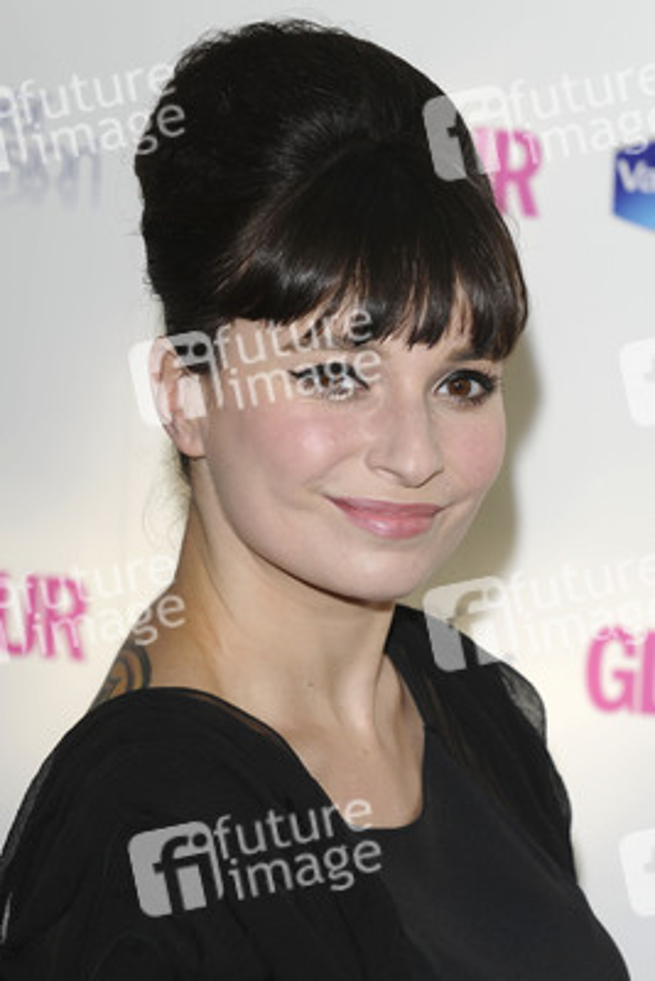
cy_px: 490
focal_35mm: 129
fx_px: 3517
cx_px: 328
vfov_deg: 15.9
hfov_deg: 10.6
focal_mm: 86
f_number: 5.6
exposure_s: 1/250
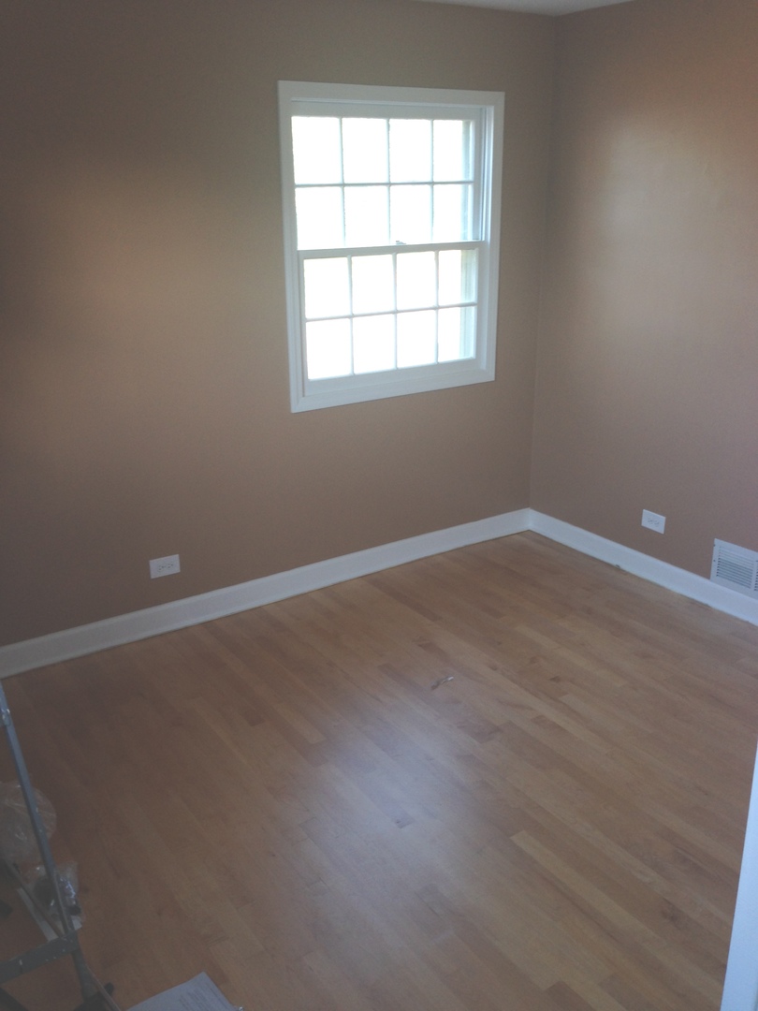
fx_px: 963
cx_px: 379
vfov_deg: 55.4
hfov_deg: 42.9
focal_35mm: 33
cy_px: 506
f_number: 2.4
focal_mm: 4.12
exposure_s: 1/40
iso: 50
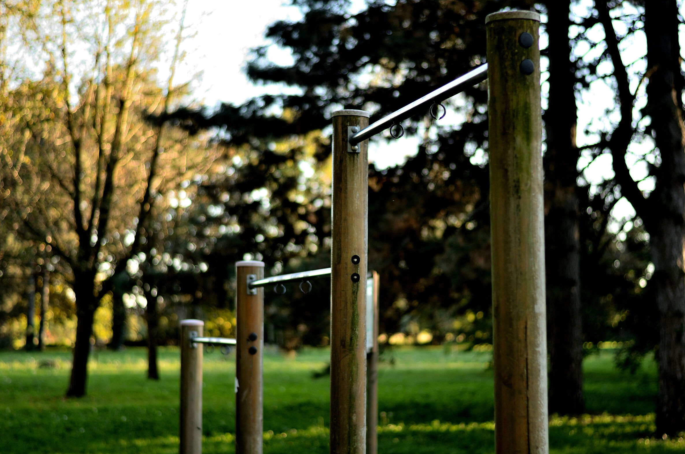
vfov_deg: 17.9
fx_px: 1443
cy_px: 229
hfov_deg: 26.7
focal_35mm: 76
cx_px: 347
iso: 140
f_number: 1.8
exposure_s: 1/250
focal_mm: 50
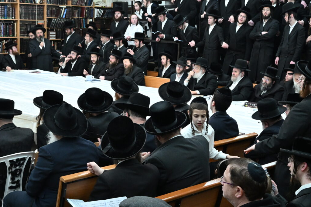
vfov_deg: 22.6
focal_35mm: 60
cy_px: 121
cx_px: 143
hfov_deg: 33.4
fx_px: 518
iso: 3200
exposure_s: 1/250
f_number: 5.6
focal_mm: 24
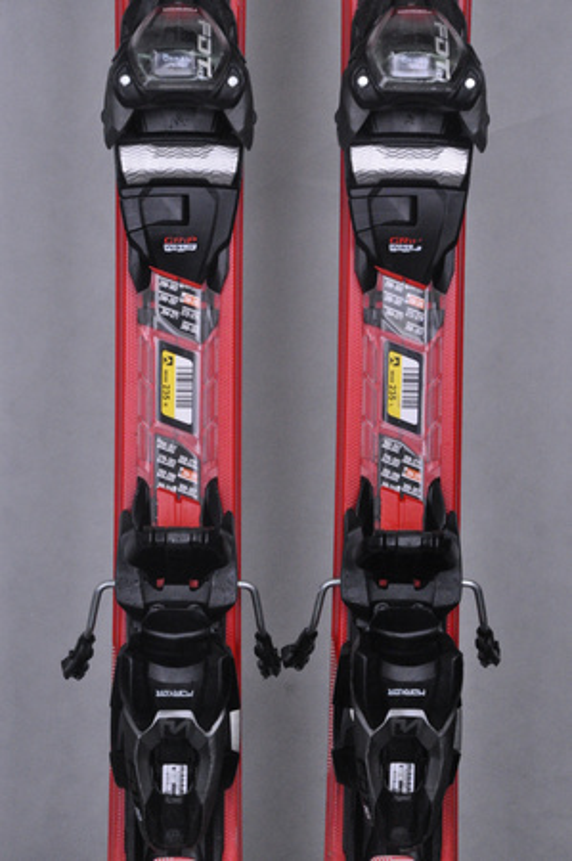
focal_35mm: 120
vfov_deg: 17.1
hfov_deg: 11.4
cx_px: 286
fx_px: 2866
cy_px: 430
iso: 3200
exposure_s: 1/125
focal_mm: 80
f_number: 9.5
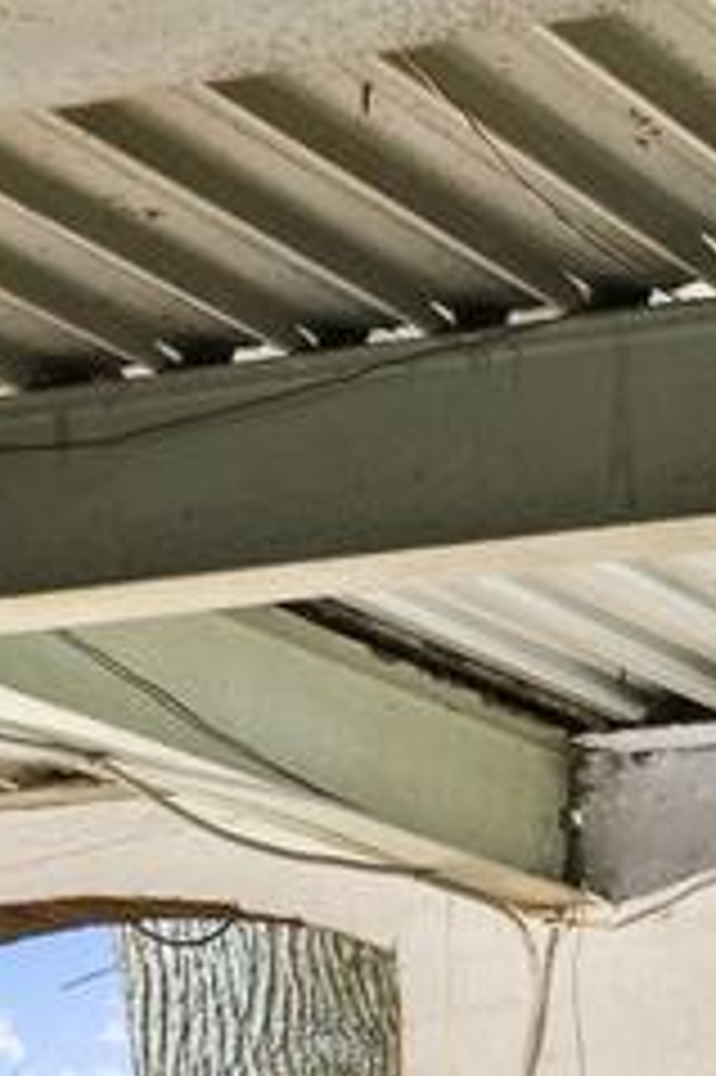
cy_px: 1630
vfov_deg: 14.0
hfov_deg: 9.4
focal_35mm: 137
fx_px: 4093
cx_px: 1387
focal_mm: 16
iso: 800
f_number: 4.5
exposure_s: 1/3
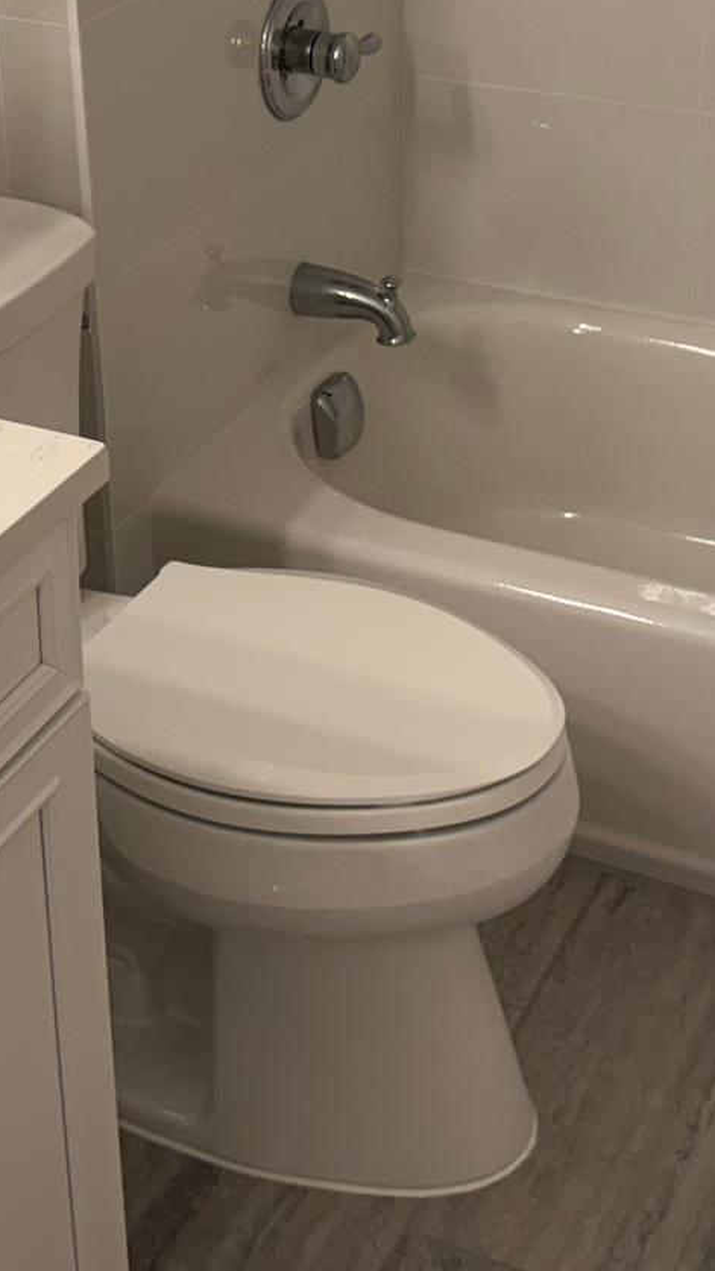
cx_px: 310
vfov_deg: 31.8
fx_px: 2156
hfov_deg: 18.8
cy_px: 226
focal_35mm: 64
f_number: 1.78
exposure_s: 1/120
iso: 160
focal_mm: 6.76
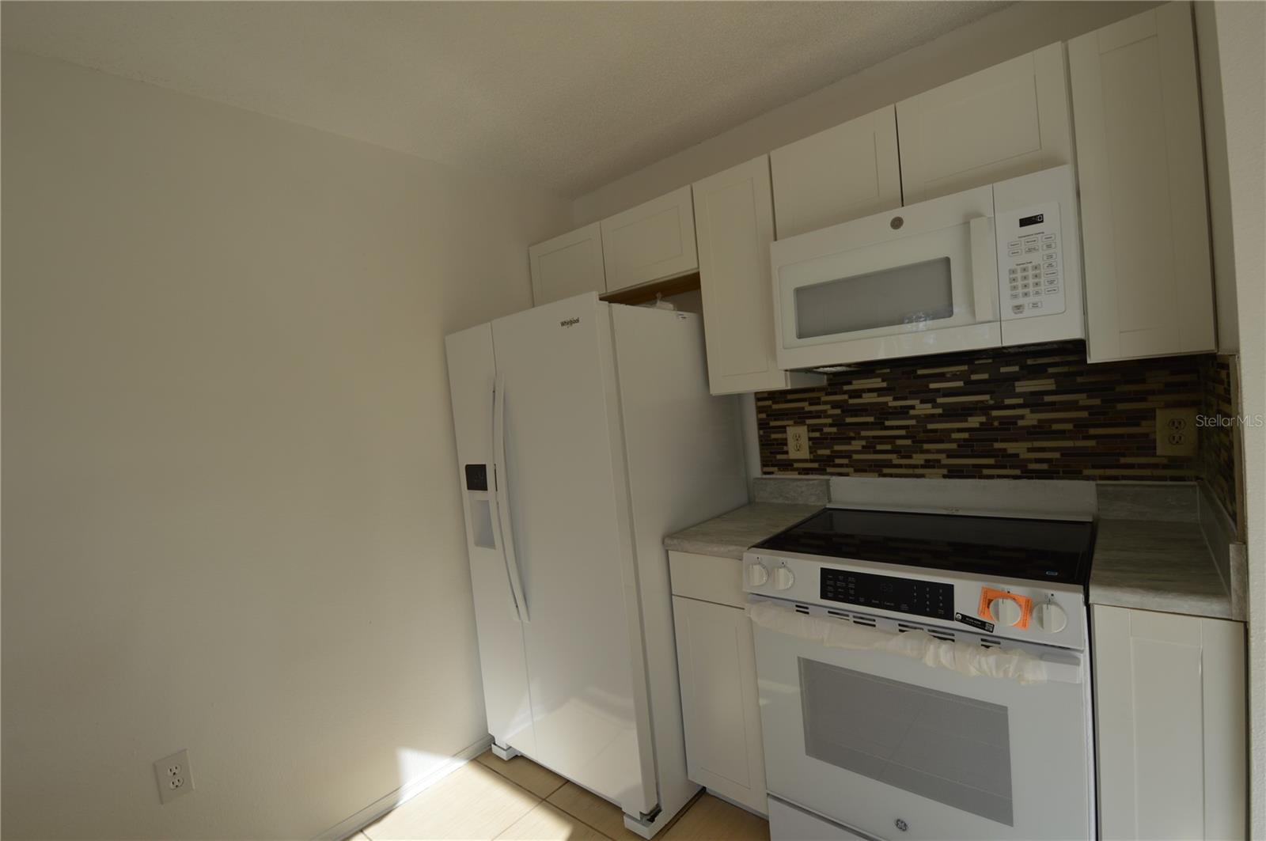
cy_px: 420
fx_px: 527
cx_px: 633
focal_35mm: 15
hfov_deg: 100.5
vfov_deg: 77.2
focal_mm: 10
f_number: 7.1
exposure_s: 1/160
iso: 100
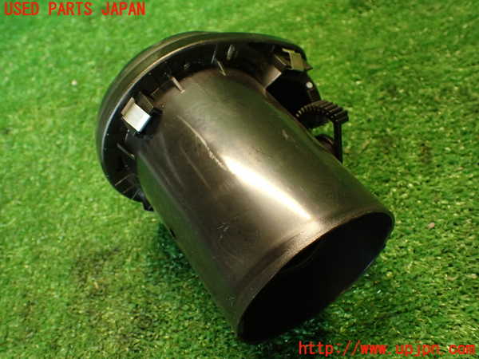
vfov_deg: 44.2
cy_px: 180
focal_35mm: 32
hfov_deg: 56.8
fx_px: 443
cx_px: 240
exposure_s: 1/30
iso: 500
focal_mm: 5.79
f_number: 2.4
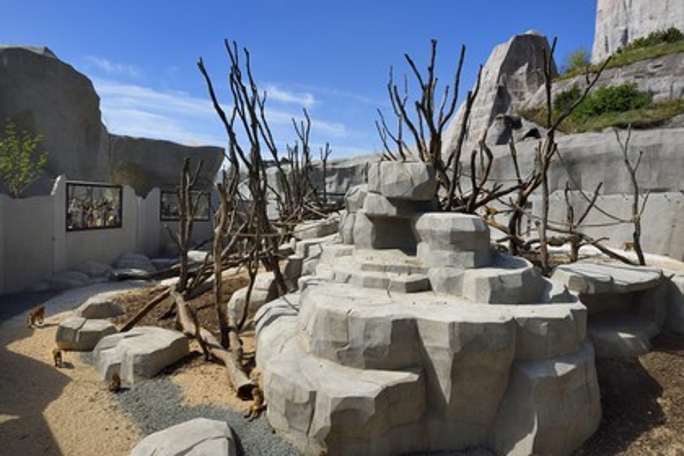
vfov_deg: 53.1
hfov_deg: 73.7
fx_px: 456
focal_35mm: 24
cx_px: 342
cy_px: 228
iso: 160
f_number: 13
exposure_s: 1/200
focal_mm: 24
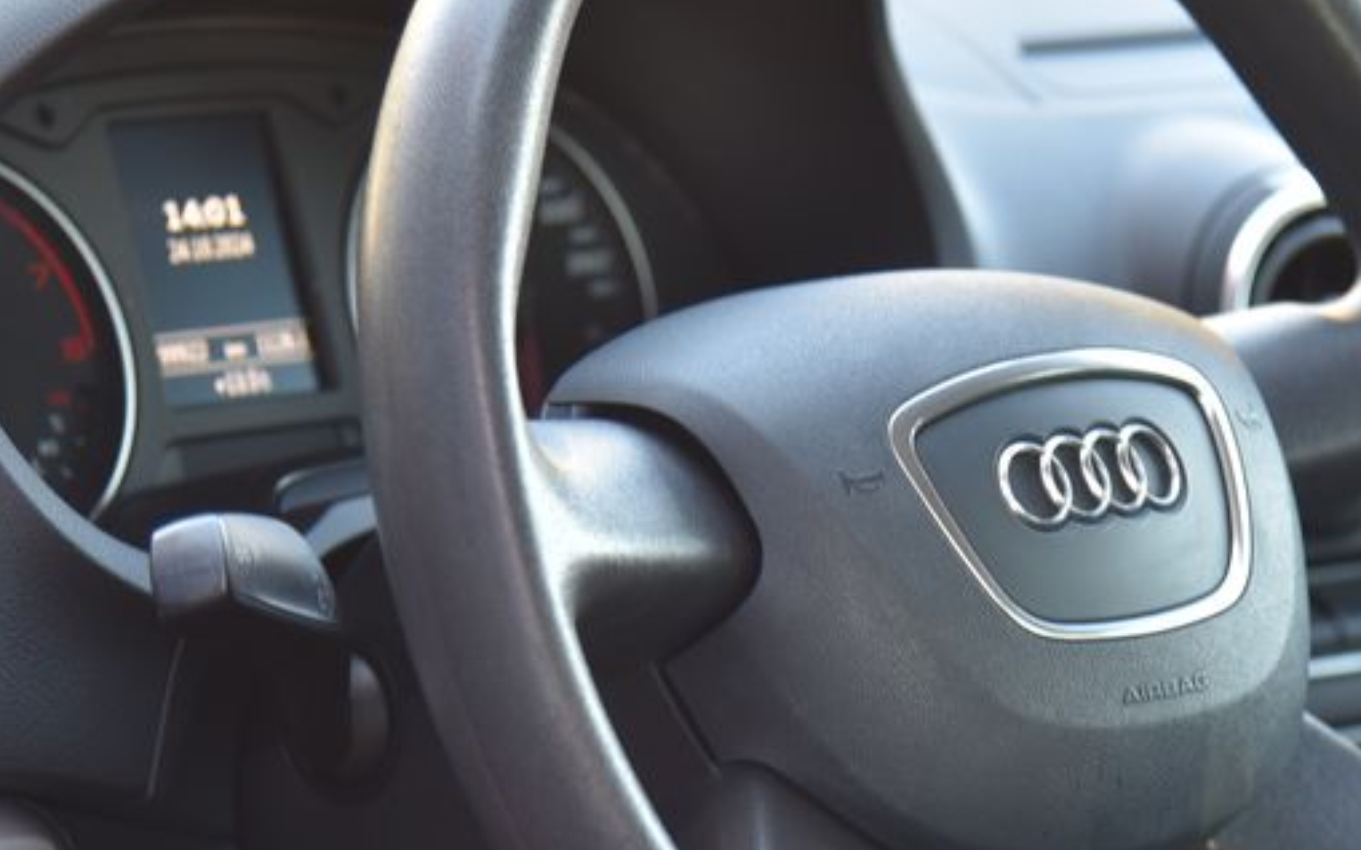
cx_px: 893
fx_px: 7455
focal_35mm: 201
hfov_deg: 10.4
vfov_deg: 6.5
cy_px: 462
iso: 500
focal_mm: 98
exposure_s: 1/50
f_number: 4
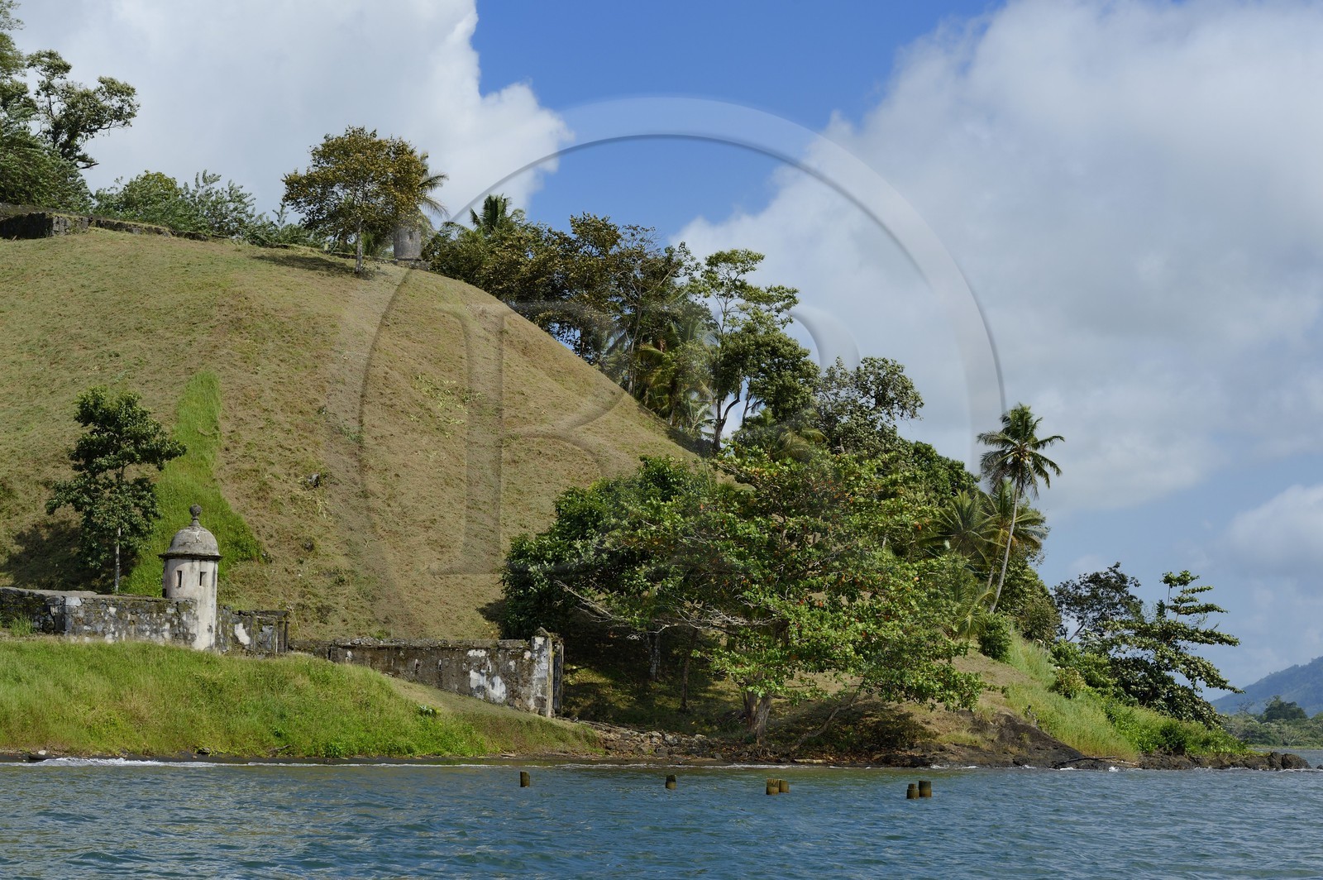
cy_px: 440
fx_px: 2570
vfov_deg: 19.4
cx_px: 662
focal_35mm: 70
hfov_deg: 28.9
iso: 200
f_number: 11
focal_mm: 70
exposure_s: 1/400
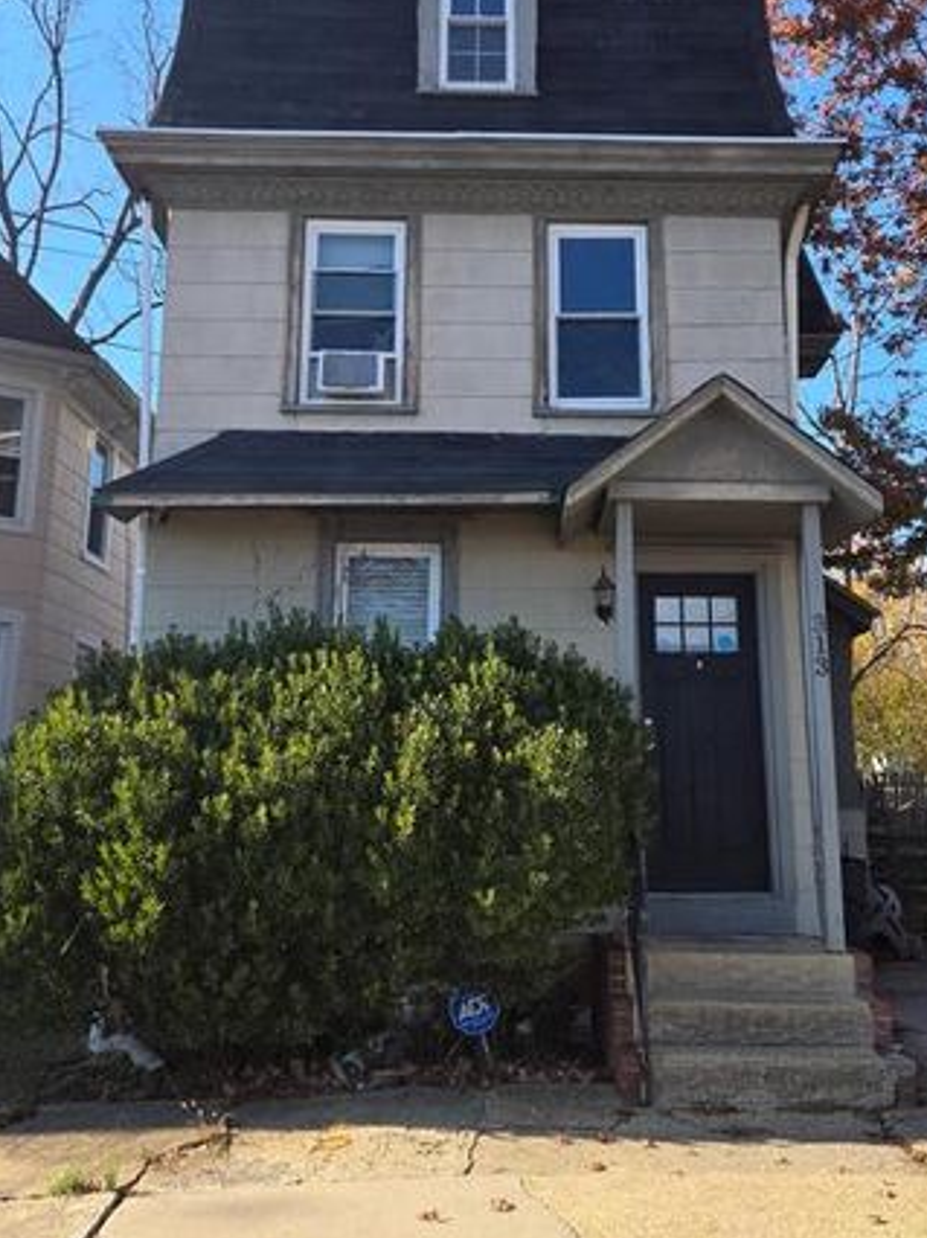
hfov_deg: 39.5
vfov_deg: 51.0
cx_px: 538
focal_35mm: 36
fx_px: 1287
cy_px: 487
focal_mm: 5.4
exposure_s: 1/670
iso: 25
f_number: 1.8
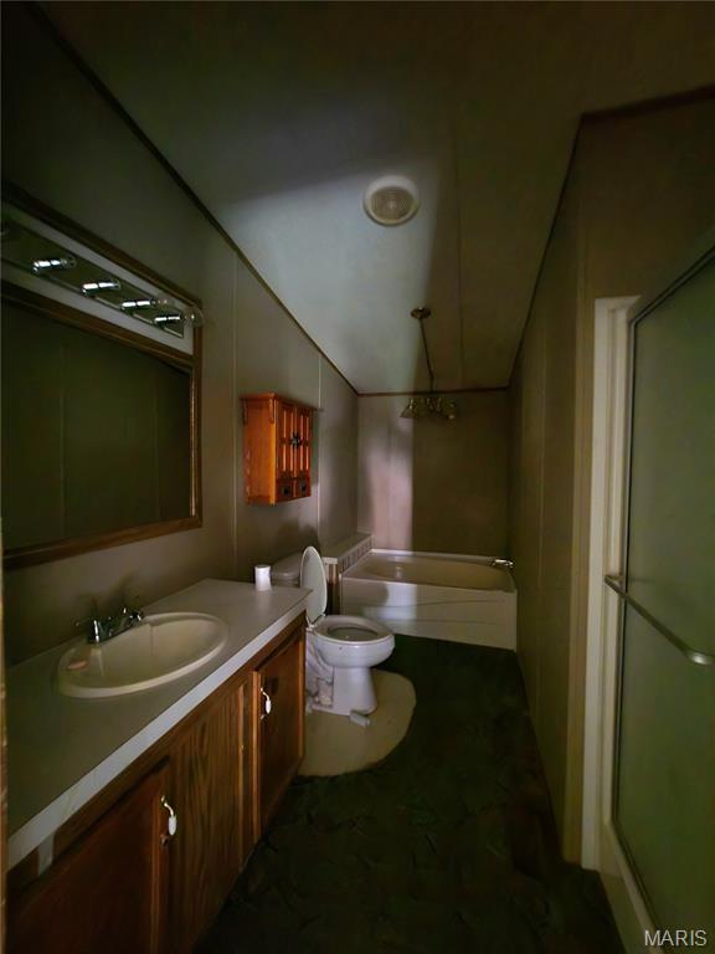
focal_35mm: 13
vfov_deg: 106.2
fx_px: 358
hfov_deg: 89.9
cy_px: 477
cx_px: 358
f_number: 2.2
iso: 2500
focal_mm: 2.2
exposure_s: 1/4
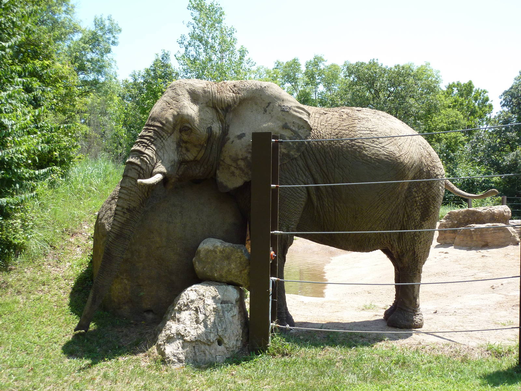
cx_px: 260
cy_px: 196
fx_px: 527
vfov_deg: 40.7
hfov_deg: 52.6
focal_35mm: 35
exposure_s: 1/500
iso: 160
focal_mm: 5.7
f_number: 3.5
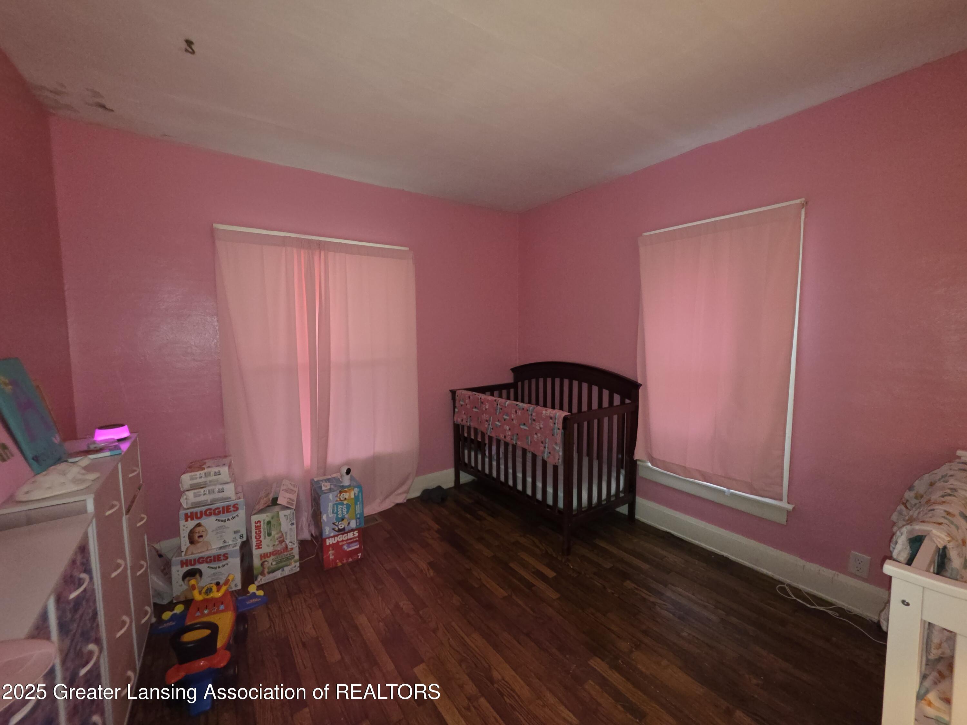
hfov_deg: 106.2
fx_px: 363
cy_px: 362
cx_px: 484
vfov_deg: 89.9
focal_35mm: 13
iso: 250
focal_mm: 2.2
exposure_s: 1/30
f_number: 1.9
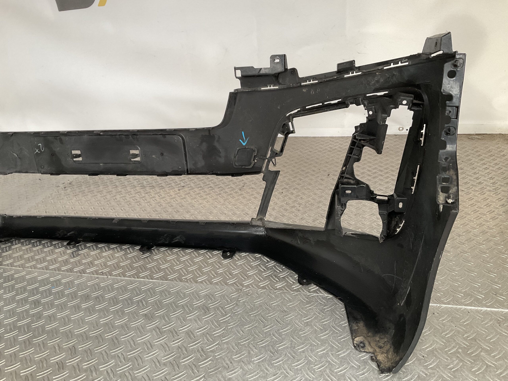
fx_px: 426
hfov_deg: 61.7
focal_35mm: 29
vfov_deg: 48.2
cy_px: 190
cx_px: 254
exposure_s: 1/50
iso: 50
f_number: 1.8
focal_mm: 3
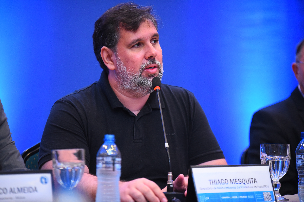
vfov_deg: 6.9
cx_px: 152
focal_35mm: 200
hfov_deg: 10.3
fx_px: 1689
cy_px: 101
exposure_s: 1/125
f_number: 2.8
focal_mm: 200
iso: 3200
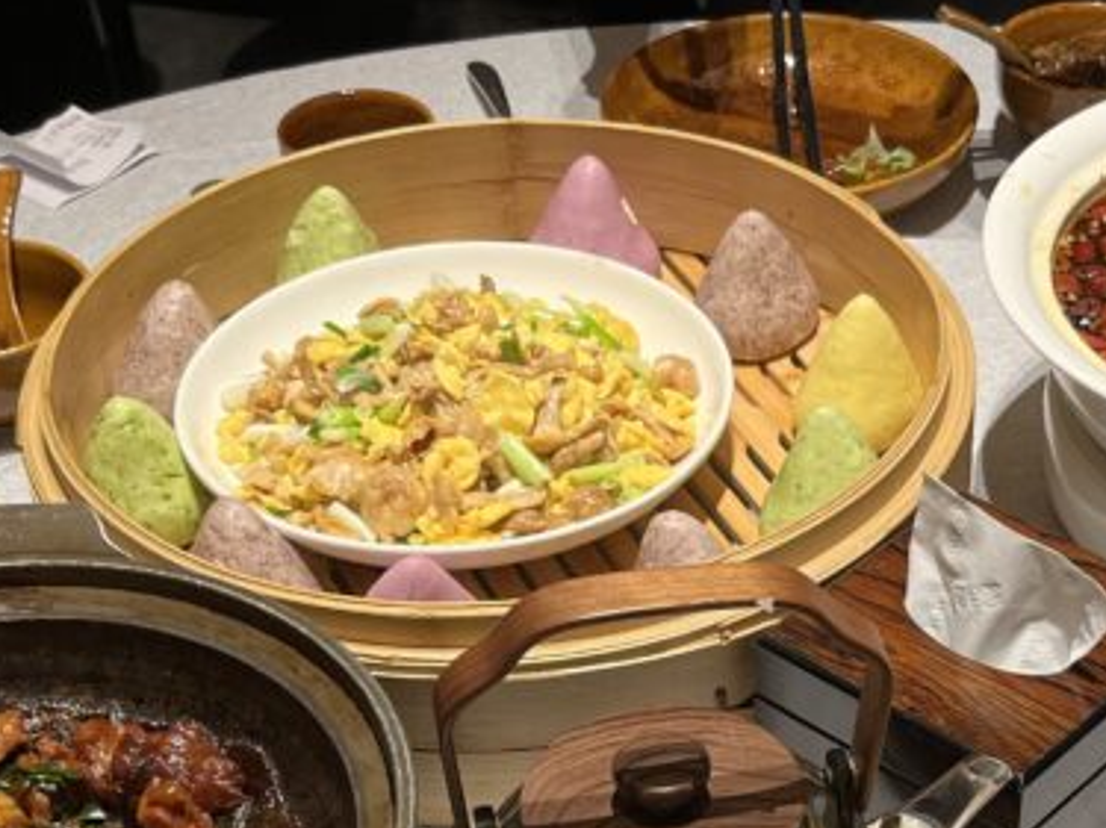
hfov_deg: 27.0
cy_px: 793
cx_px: 832
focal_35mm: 71
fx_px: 2268
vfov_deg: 20.2
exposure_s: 1/100
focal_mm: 5.1
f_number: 1.6
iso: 125
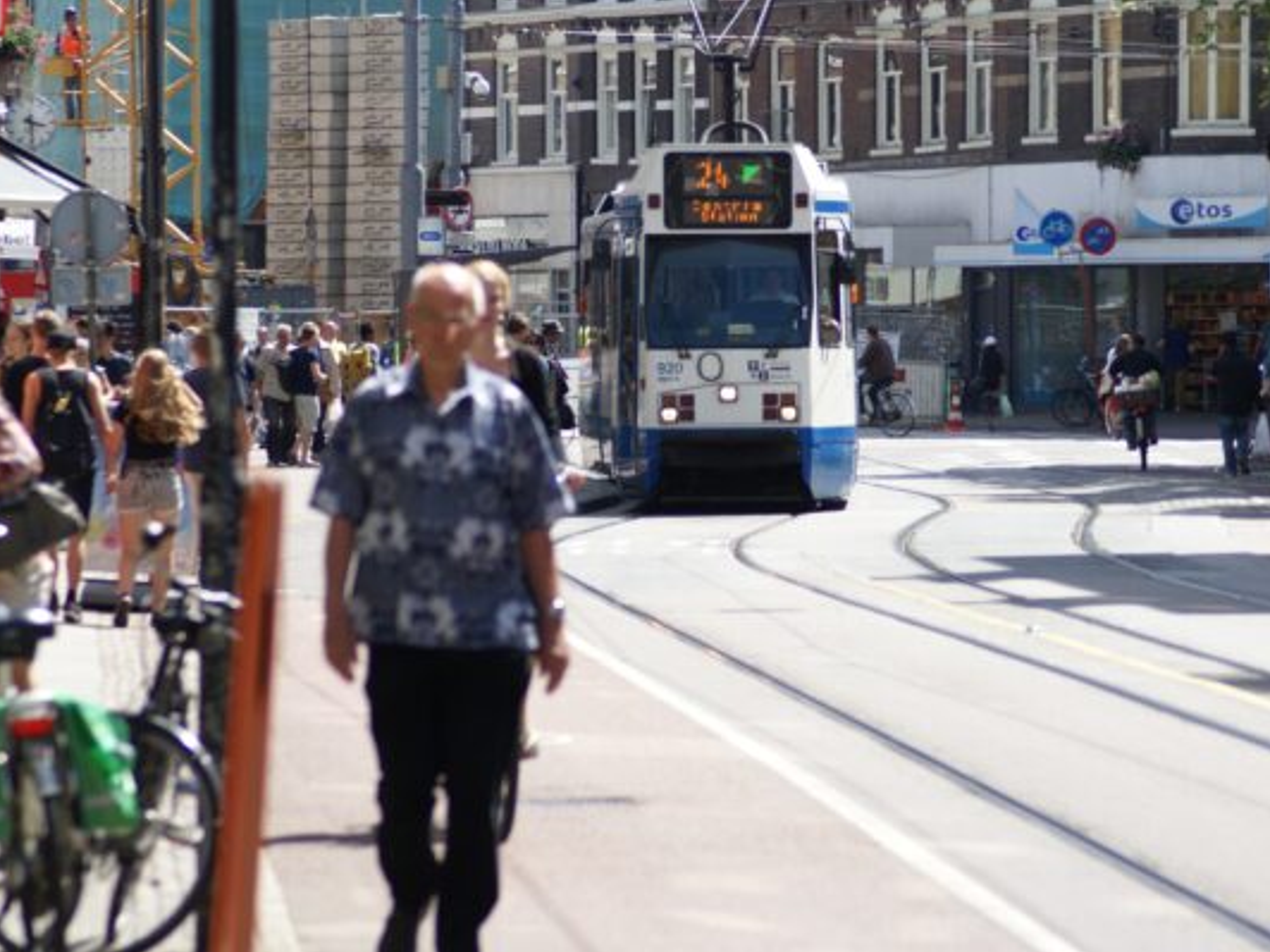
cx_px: 654
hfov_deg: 8.7
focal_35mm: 228
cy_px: 477
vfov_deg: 6.5
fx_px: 8365
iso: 100
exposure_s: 1/250
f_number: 5.6
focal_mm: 140
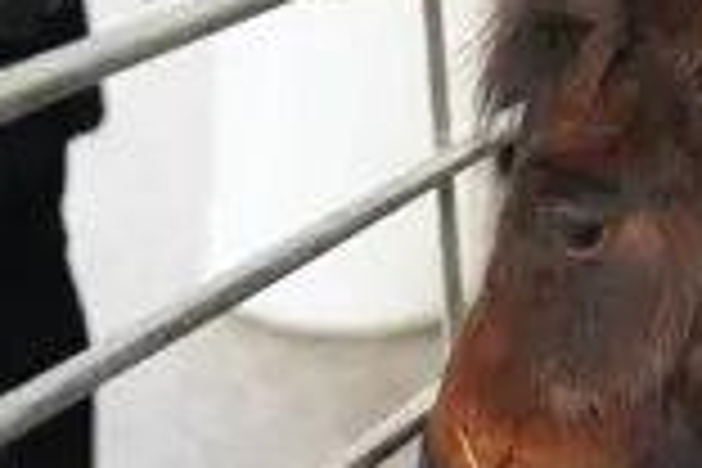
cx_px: 783
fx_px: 2496
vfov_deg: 10.7
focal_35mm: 128
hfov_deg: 15.6
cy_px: 70
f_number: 2
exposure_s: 1/160
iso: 2000
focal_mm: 50
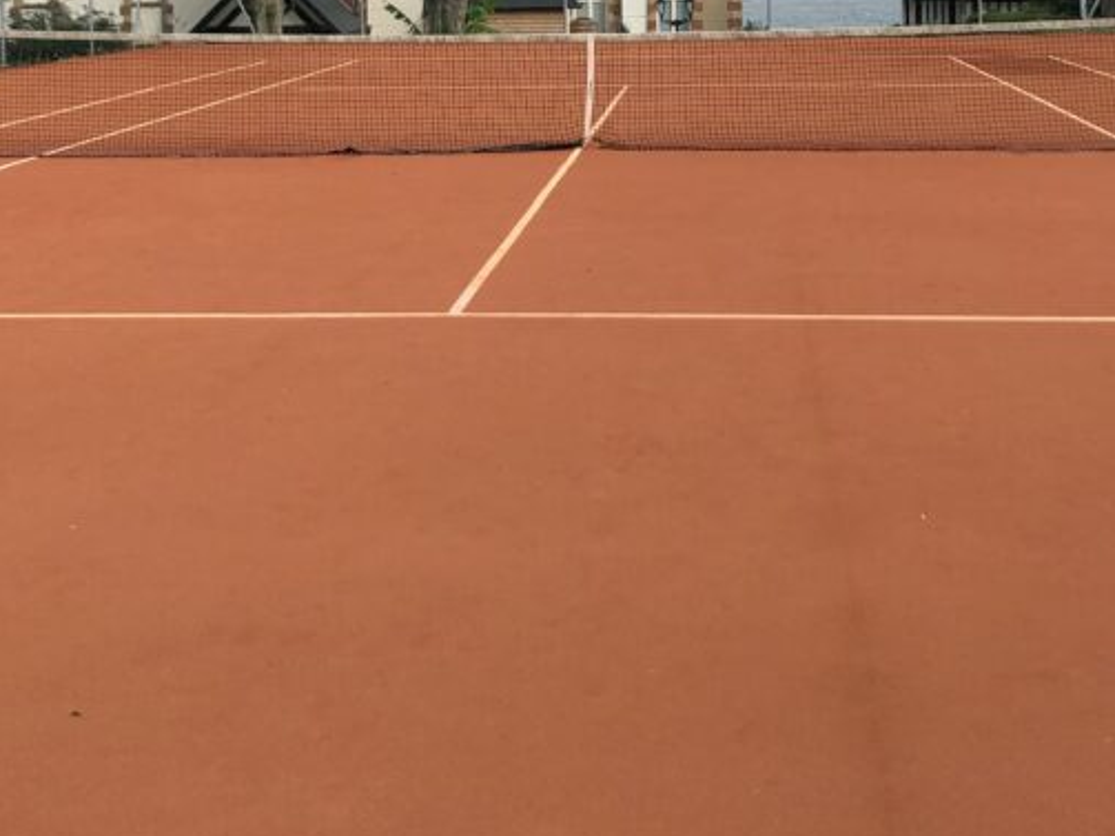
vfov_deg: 24.5
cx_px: 601
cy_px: -2
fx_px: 1836
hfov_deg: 33.8
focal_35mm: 57
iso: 20
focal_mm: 3.99
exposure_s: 1/1297
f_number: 1.8
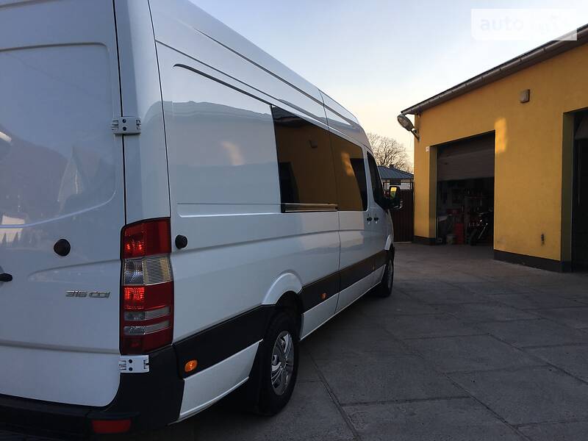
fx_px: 493
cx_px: 294
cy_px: 220
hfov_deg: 61.7
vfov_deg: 48.2
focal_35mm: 29
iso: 25
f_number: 2.2
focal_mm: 4.2
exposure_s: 1/635
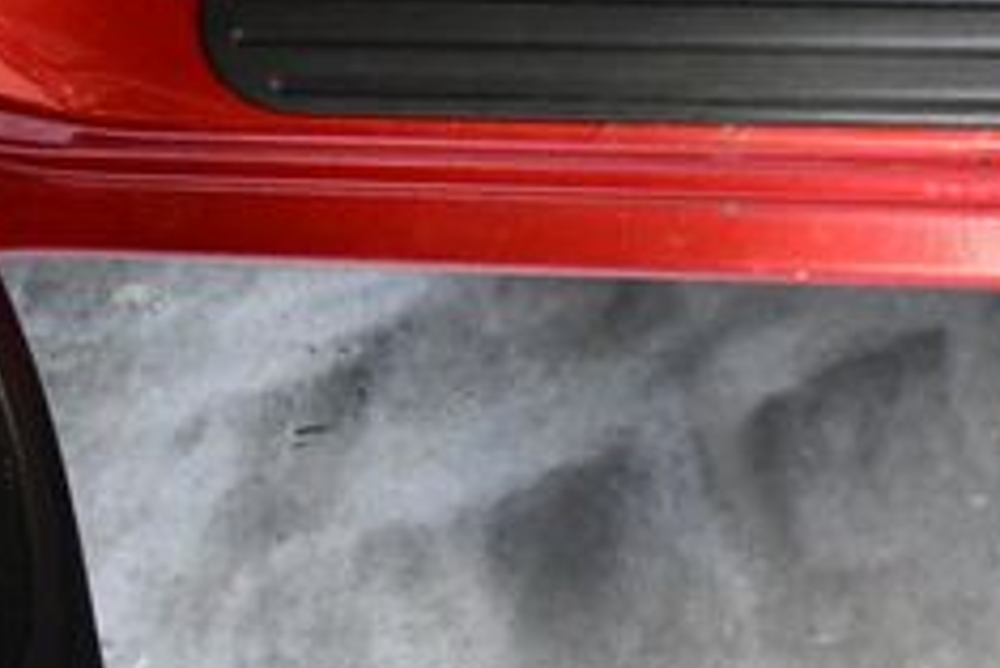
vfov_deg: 13.6
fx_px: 2724
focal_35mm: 98
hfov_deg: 19.4
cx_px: 1264
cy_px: -132
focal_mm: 18
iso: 2800
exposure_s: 1/125
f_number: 3.5
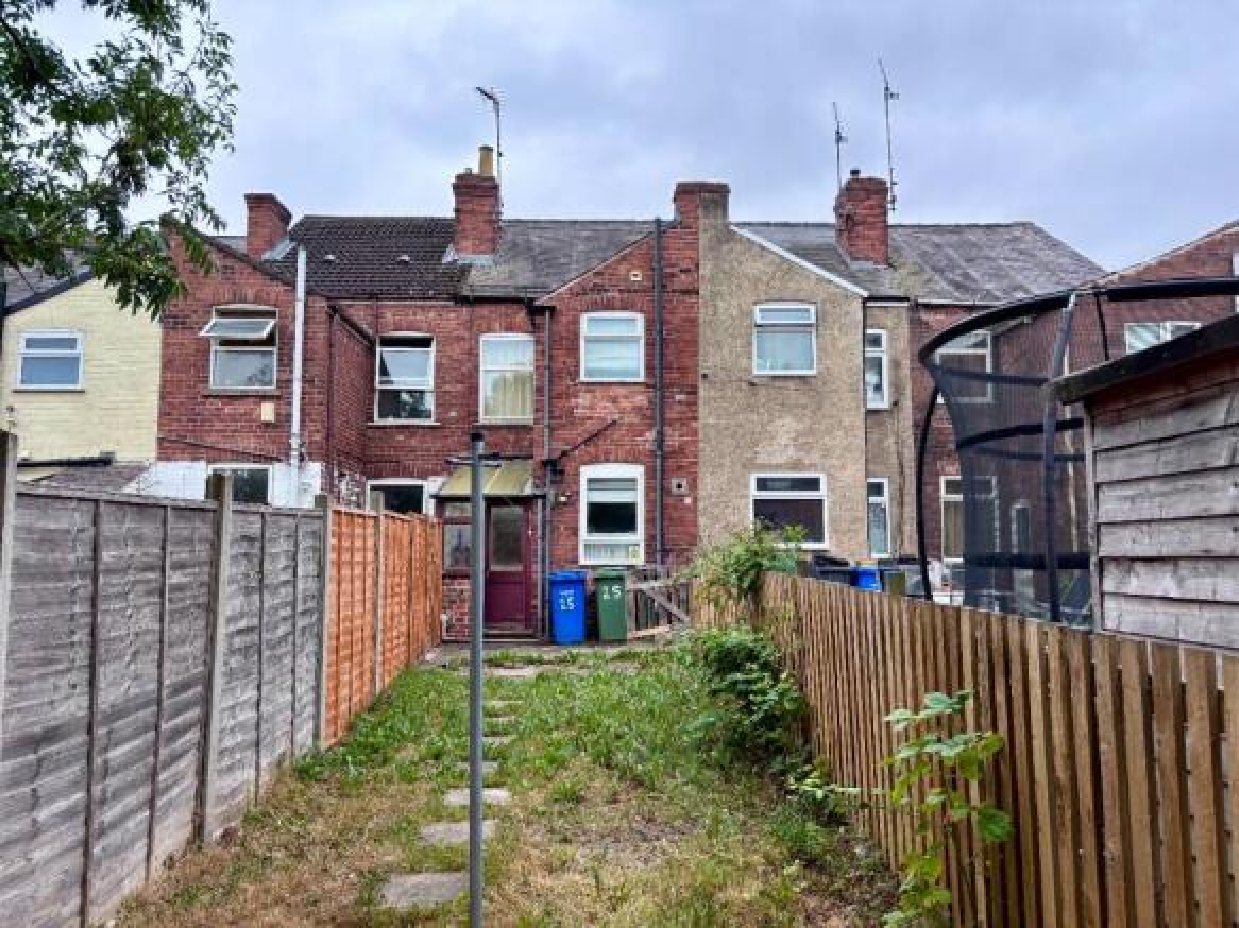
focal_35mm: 26
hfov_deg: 67.3
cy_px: 464
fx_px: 930
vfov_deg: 53.0
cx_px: 620
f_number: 1.6
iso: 50
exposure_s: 1/361
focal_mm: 5.96
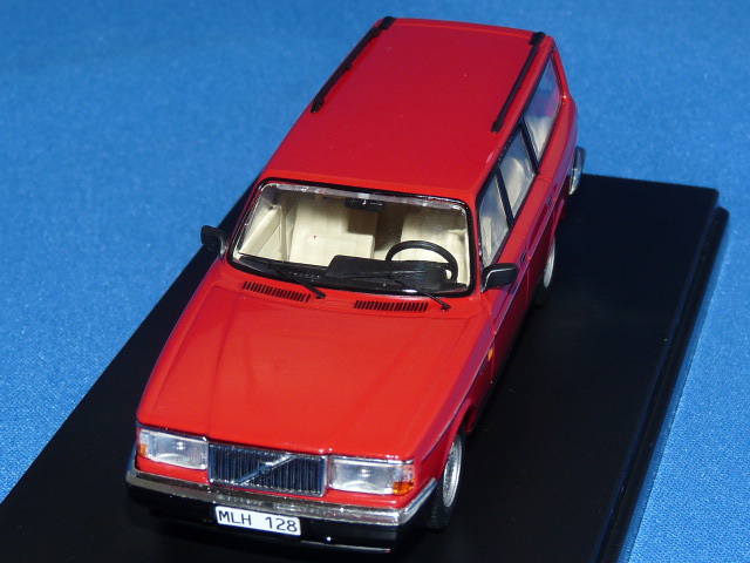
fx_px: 2297
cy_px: 282
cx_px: 375
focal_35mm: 106
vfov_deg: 14.0
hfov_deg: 18.5
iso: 100
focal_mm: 10.8
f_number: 4
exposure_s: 1/30
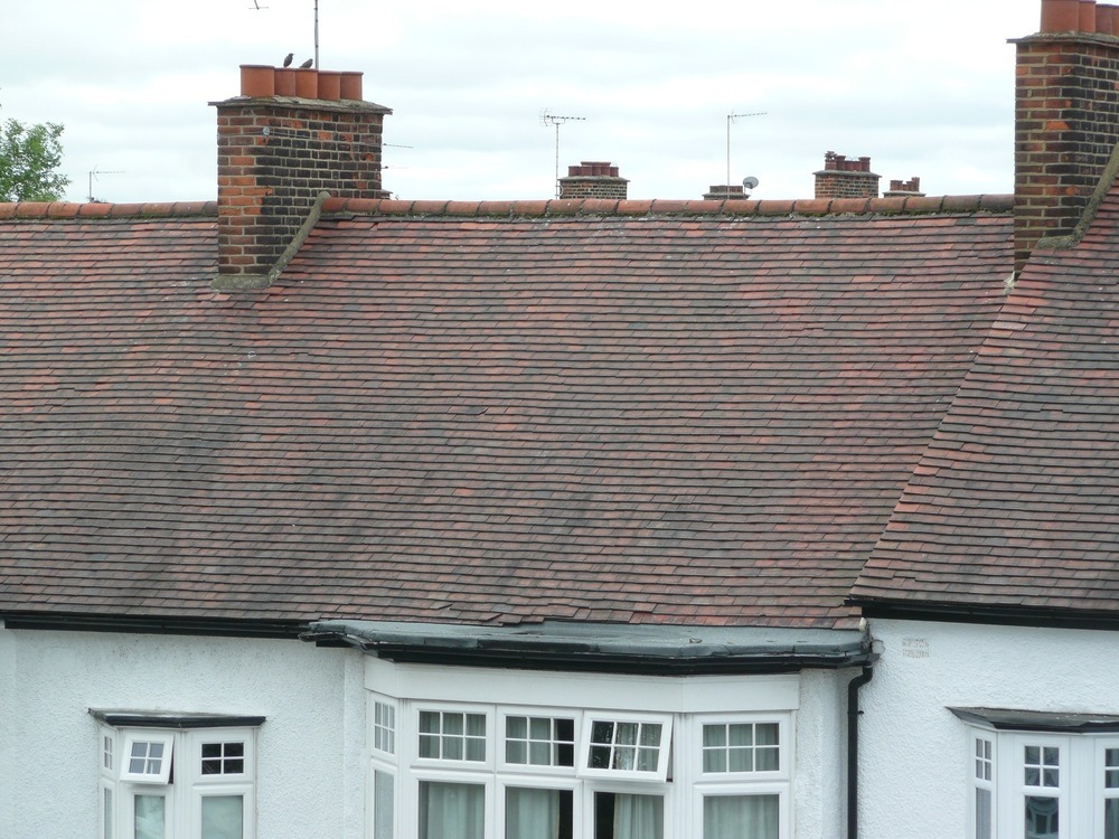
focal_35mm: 141
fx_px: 4558
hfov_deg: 14.0
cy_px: 420
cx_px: 560
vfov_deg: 10.5
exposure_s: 1/250
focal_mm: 23.1
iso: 100
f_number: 4.8
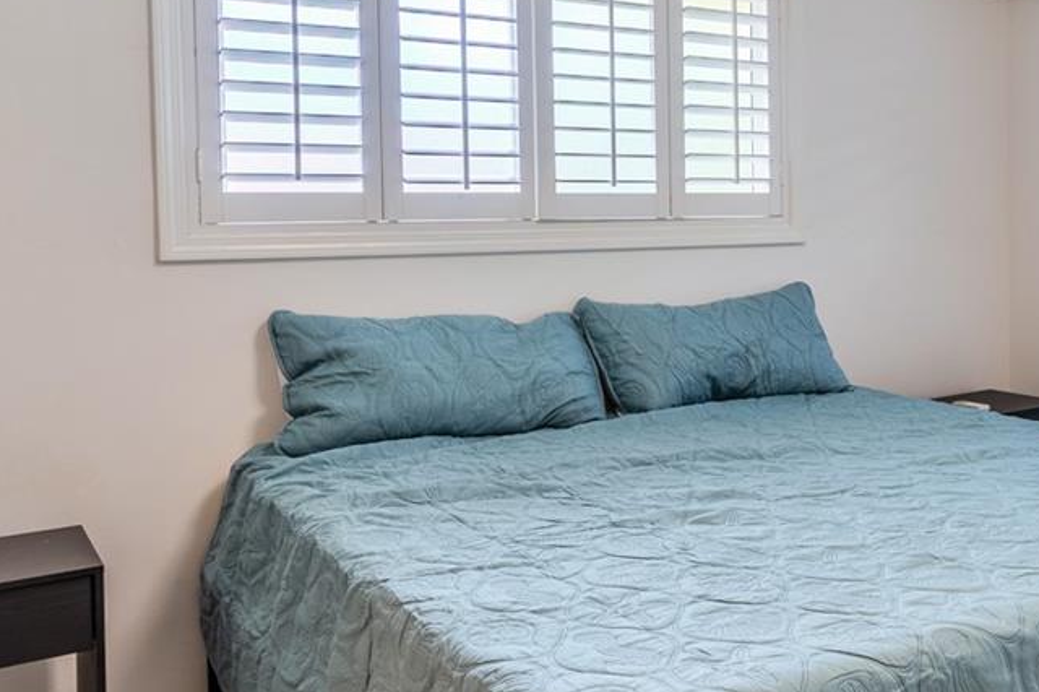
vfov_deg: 33.2
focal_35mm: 40
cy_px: 247
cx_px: 880
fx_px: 1154
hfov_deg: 45.2
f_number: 8
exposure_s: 1/30
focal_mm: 16
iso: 100
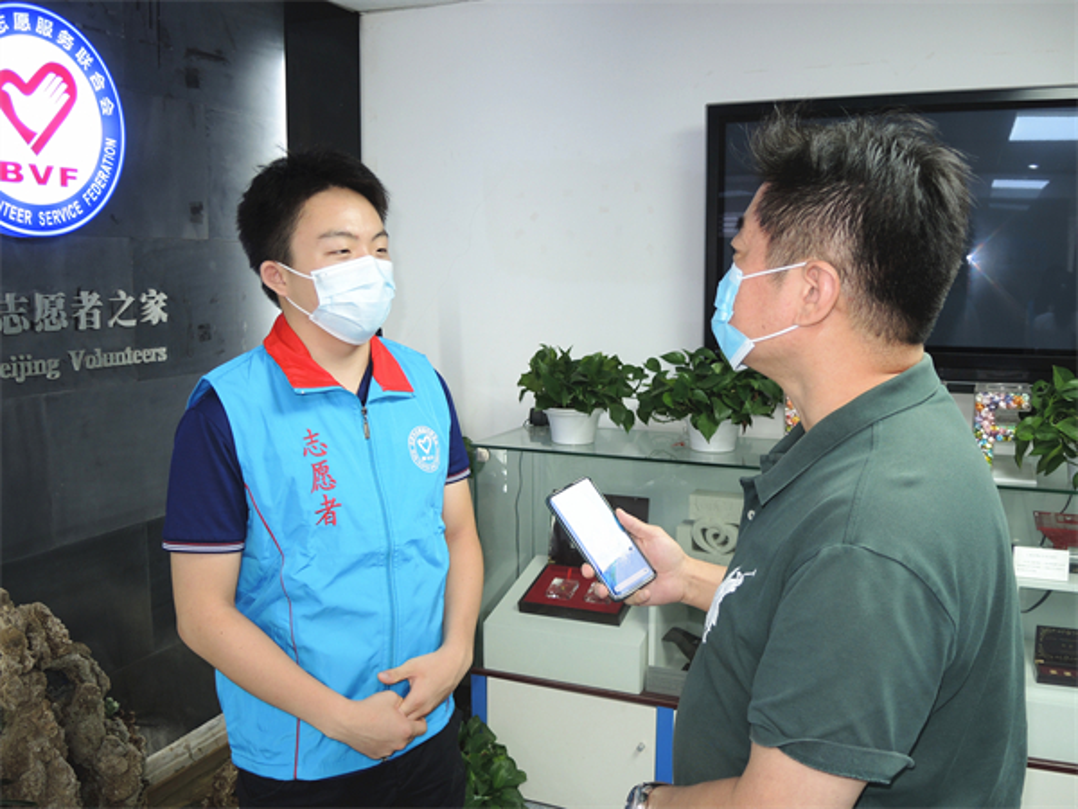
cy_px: 404
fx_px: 872
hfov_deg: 63.4
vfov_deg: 49.7
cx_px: 539
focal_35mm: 28
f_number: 2
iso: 100
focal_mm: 6
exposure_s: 1/40
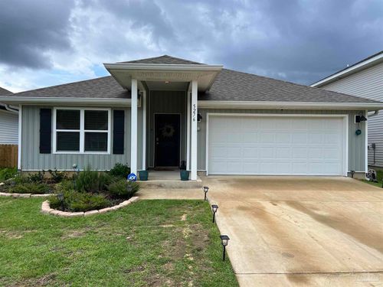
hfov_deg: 67.3
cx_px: 192
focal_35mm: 26
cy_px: 144
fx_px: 288
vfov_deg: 53.1
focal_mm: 5.7
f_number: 1.5
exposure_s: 1/1779
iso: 50
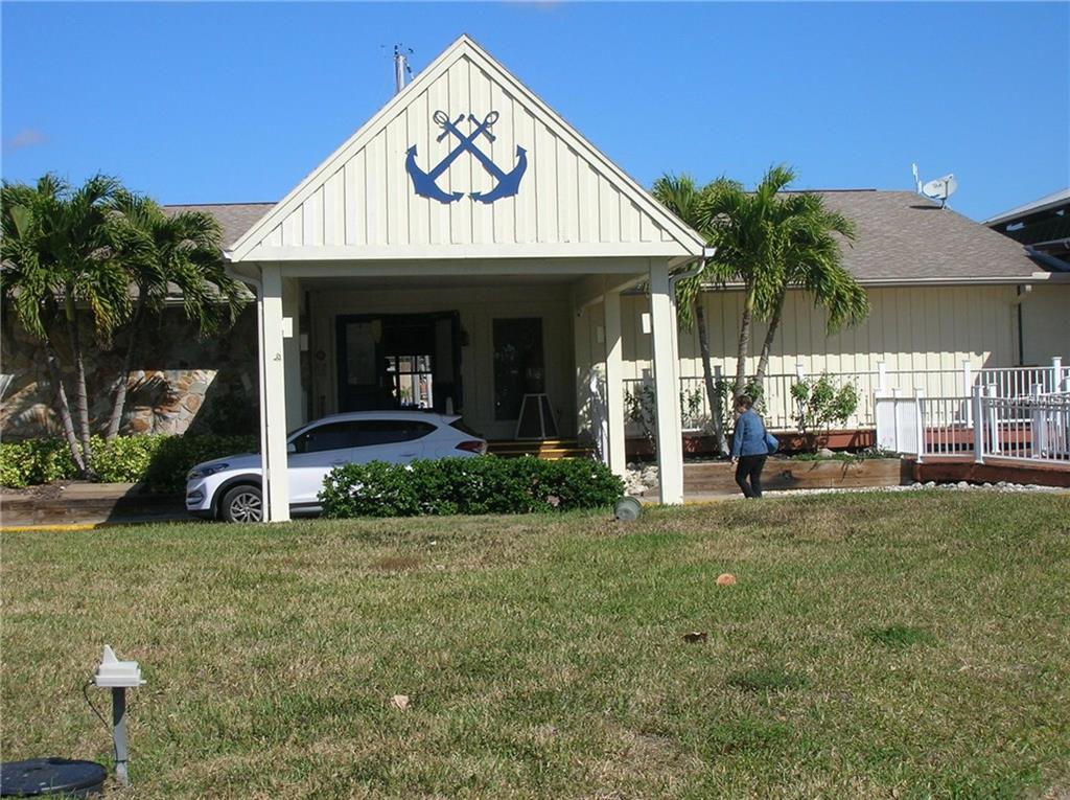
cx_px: 535
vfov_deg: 23.2
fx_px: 1945
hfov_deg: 30.8
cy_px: 400
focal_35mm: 63
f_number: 6.1
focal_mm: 10.4
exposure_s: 1/360
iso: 50
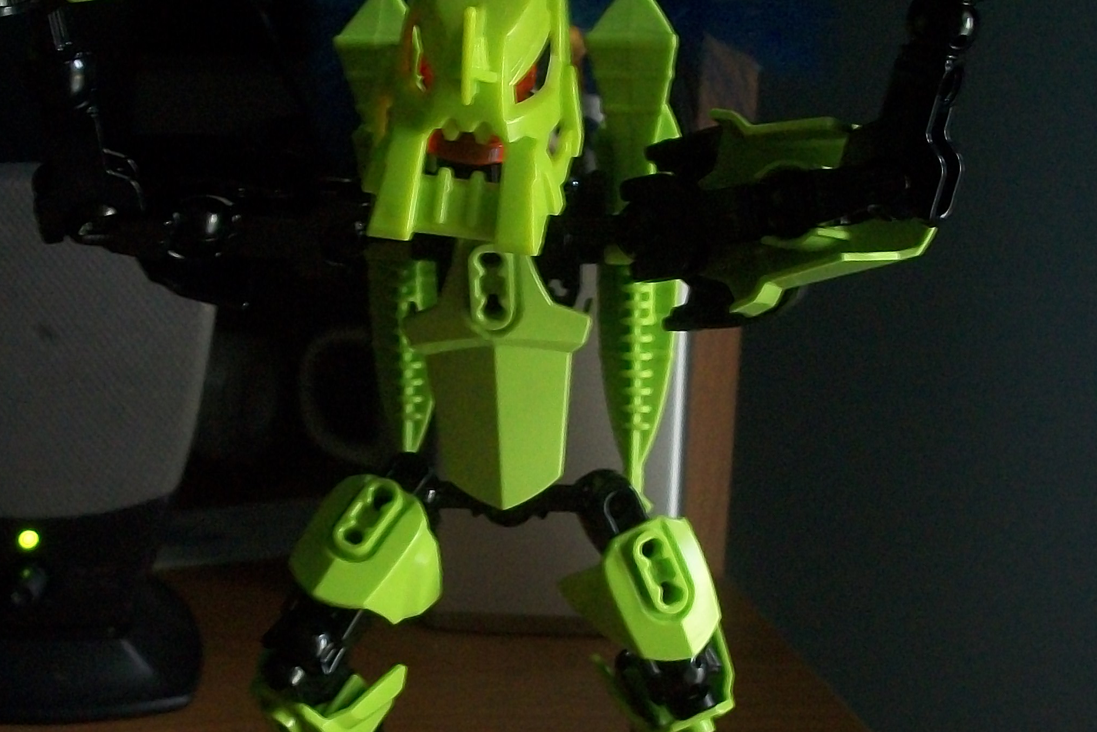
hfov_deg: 33.3
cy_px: 397
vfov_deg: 22.6
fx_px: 1828
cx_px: 448
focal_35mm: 60
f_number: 2.9
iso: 220
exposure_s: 1/8
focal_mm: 5.7
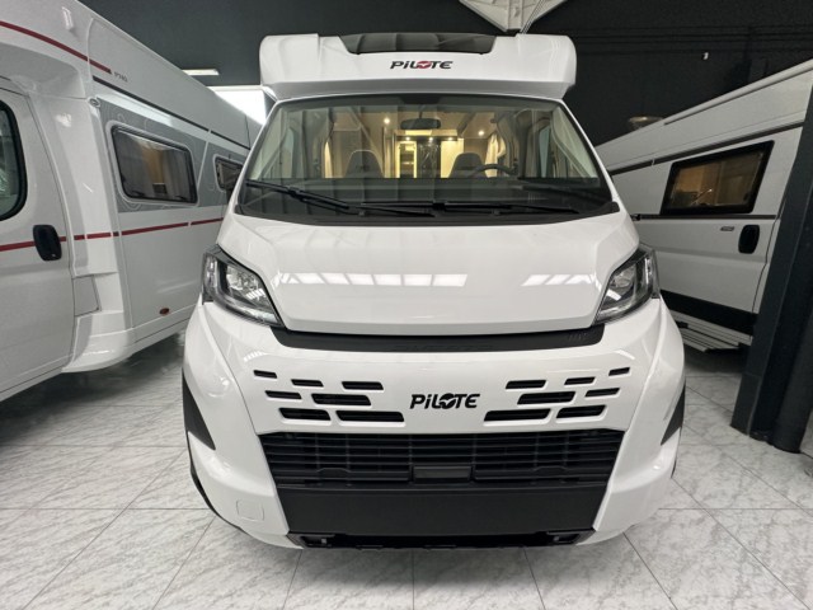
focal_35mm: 14
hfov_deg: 102.1
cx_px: 406
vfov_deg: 85.7
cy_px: 305
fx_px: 329
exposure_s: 1/99
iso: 200
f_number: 2.2
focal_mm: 2.22
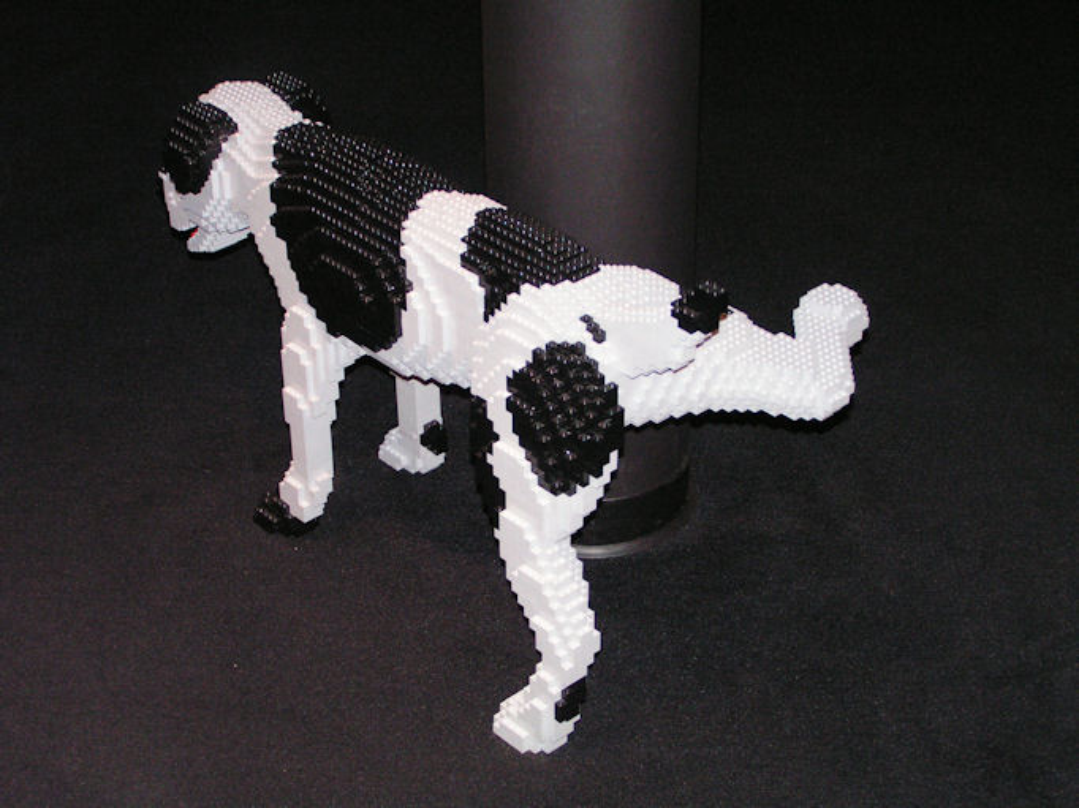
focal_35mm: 67
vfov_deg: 21.9
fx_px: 2088
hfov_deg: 29.0
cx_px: 540
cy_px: 404
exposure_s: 1/80
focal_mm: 11.1
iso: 200
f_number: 3.2
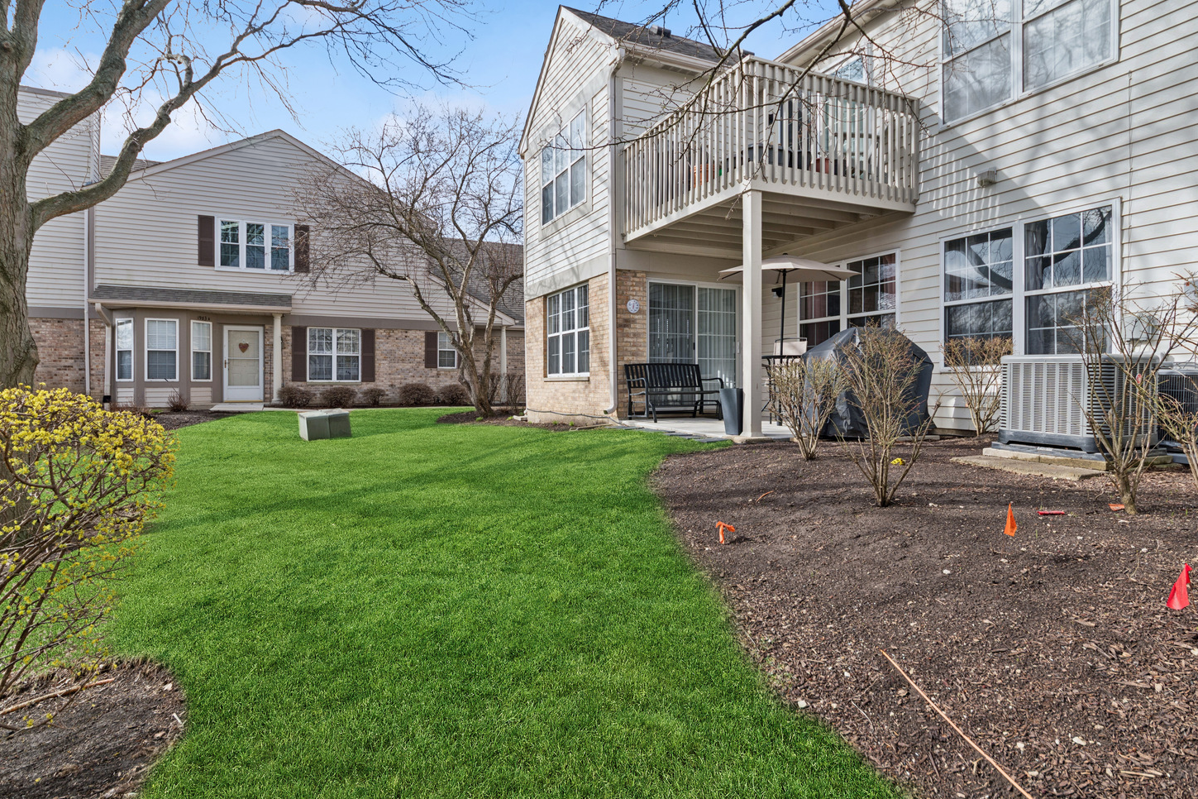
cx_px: 604
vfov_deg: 64.5
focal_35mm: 19
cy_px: 366
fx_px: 632
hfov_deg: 86.9
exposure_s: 1/125
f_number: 10
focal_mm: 17
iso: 100
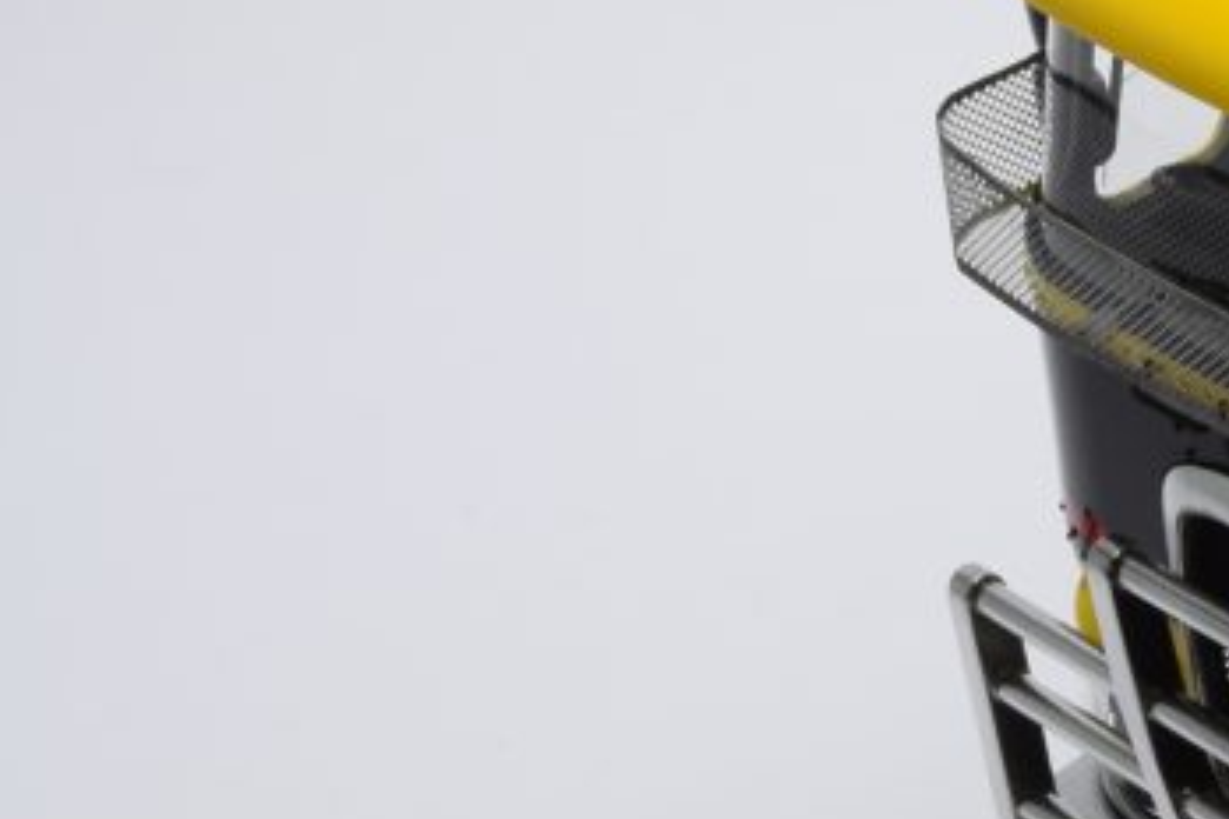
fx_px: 4950
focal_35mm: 145
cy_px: 194
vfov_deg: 9.4
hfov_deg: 13.4
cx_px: 1769
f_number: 20
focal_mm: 28
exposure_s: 1/4
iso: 100
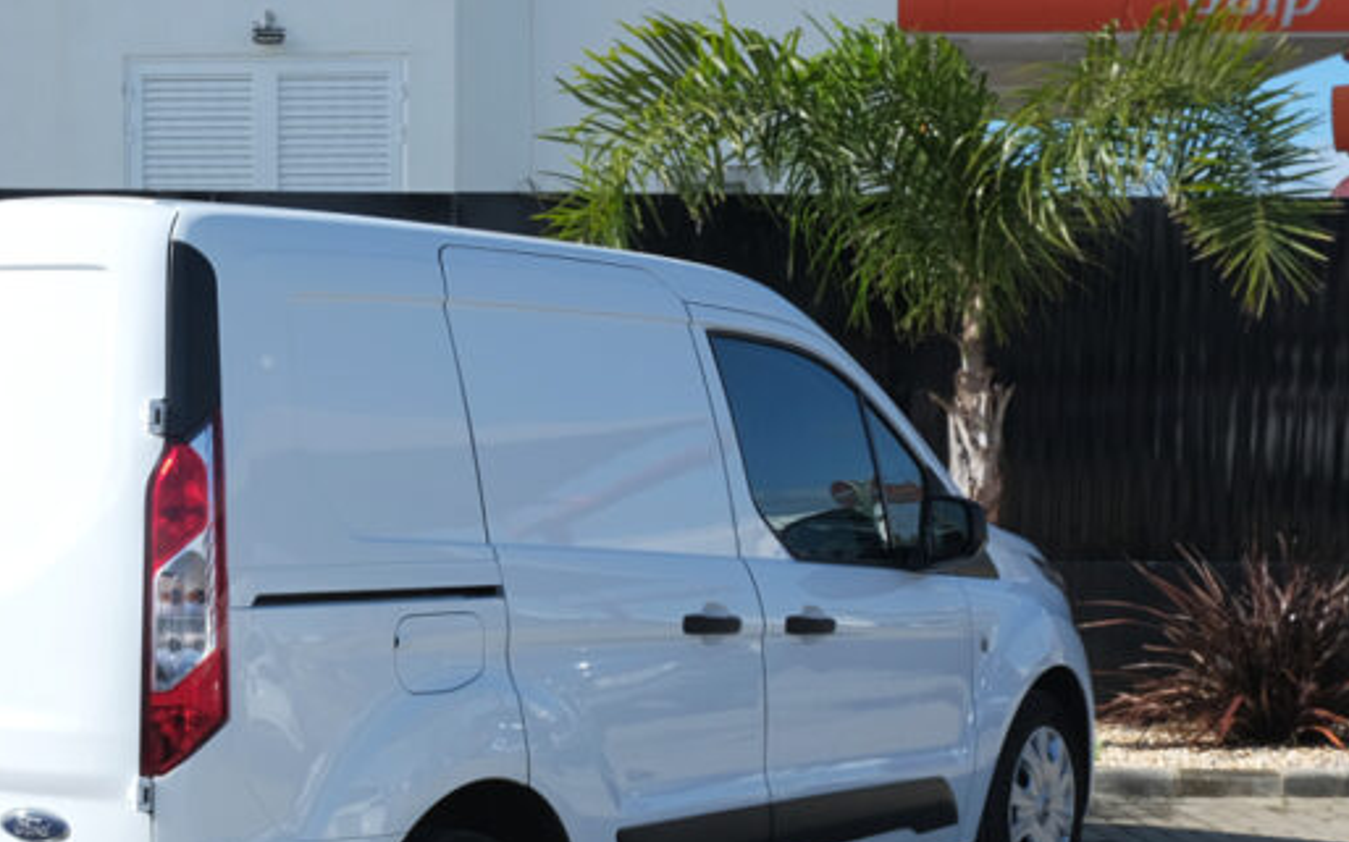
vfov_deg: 20.4
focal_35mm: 63
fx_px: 2316
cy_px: 662
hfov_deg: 31.8
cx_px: 307
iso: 160
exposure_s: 1/180
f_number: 9
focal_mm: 20.9
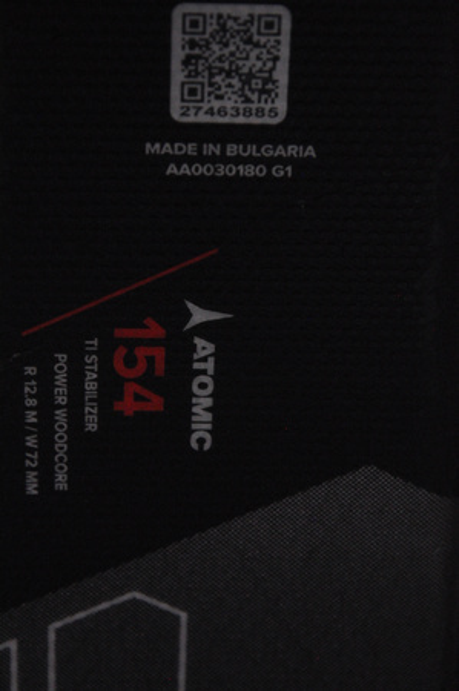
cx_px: 230
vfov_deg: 13.1
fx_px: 3019
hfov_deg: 8.7
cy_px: 346
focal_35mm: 158
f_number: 9.5
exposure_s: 1/125
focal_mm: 105
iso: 3200
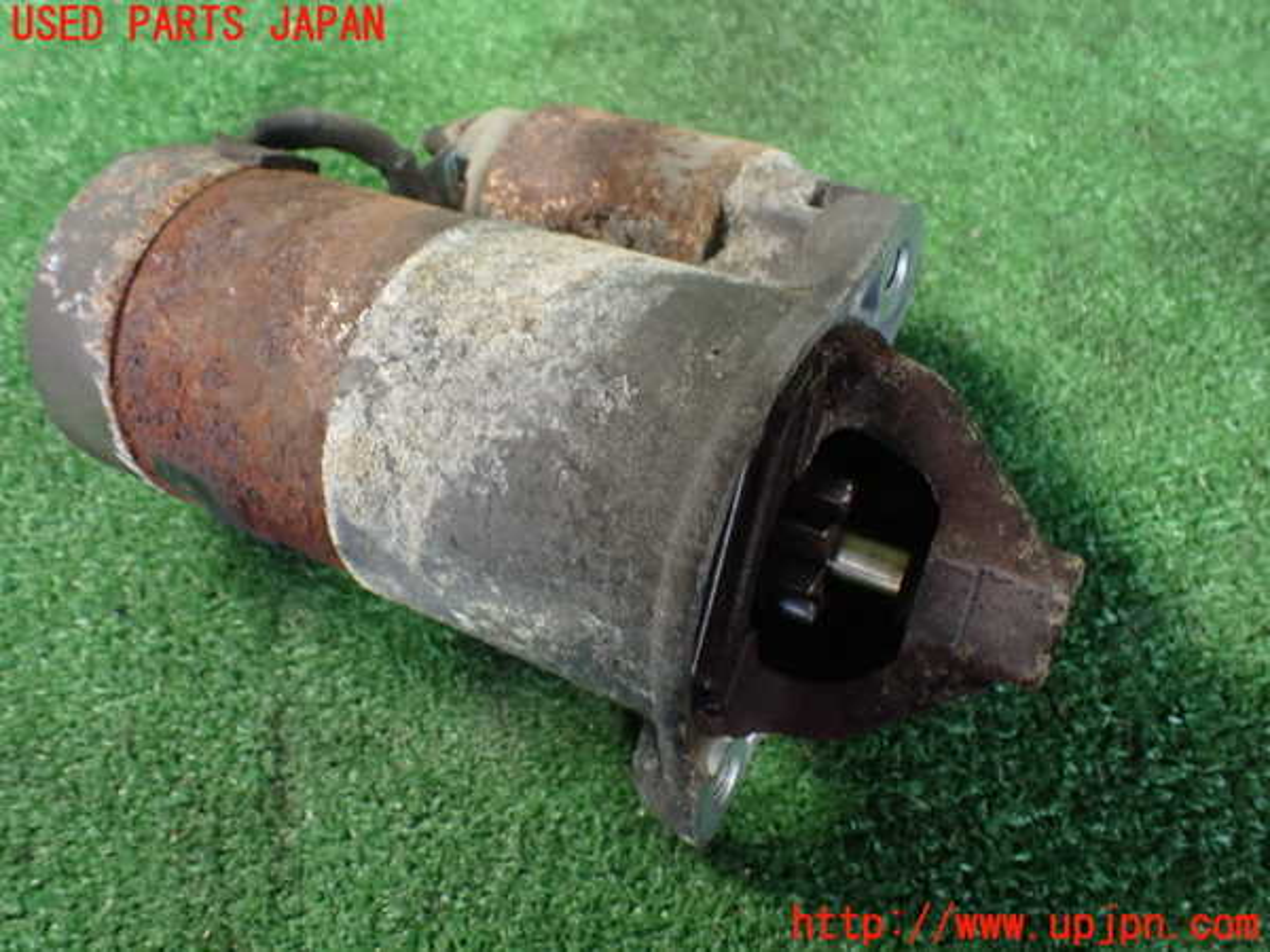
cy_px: 476
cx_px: 635
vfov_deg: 46.8
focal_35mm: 30
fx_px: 1101
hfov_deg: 60.0
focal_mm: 5.4
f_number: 2.3
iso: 800
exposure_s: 1/30
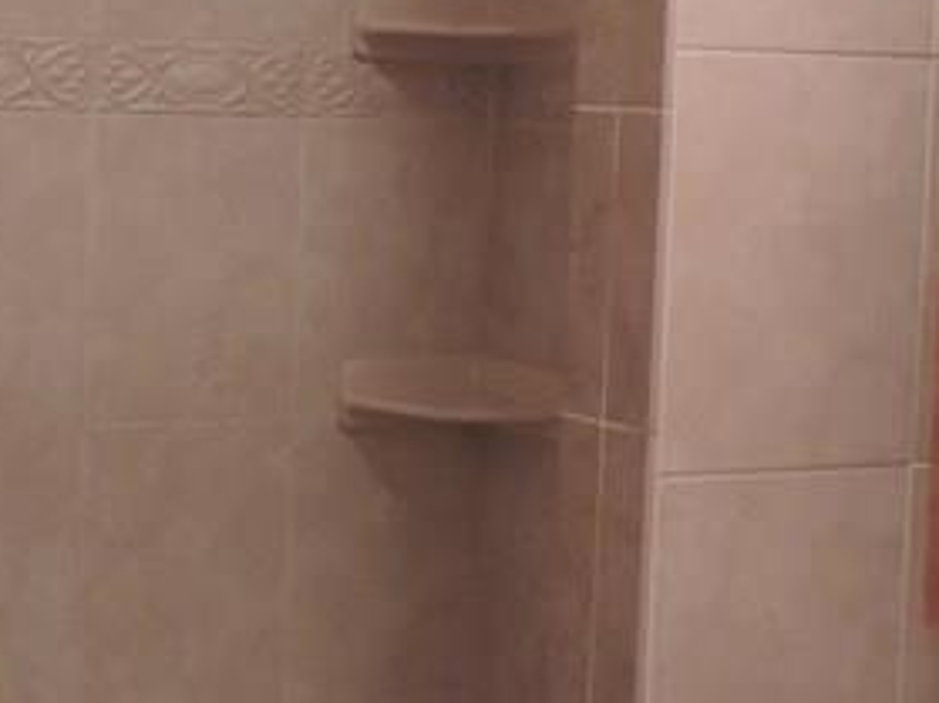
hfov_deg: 22.0
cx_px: 192
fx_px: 2386
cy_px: 279
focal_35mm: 88
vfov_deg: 16.8
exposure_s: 1/25
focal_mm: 4.3
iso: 400
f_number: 3
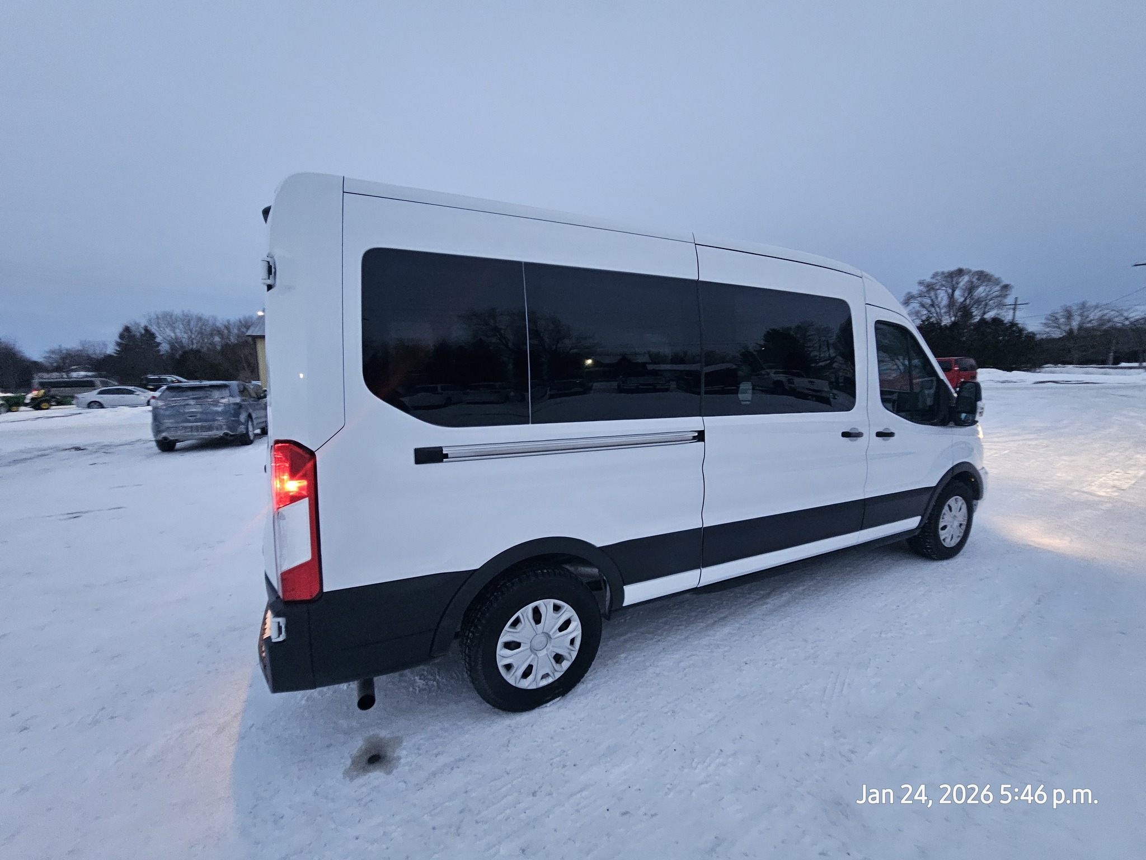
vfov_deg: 89.9
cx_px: 573
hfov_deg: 106.2
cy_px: 430
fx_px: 430
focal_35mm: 13
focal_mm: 2.2
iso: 640
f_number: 2.2
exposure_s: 1/30
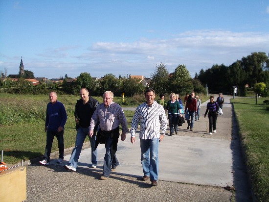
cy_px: 101
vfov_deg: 40.7
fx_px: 272
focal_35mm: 35
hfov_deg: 52.6
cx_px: 134
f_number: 4.3
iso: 80
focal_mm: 5.8
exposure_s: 1/400
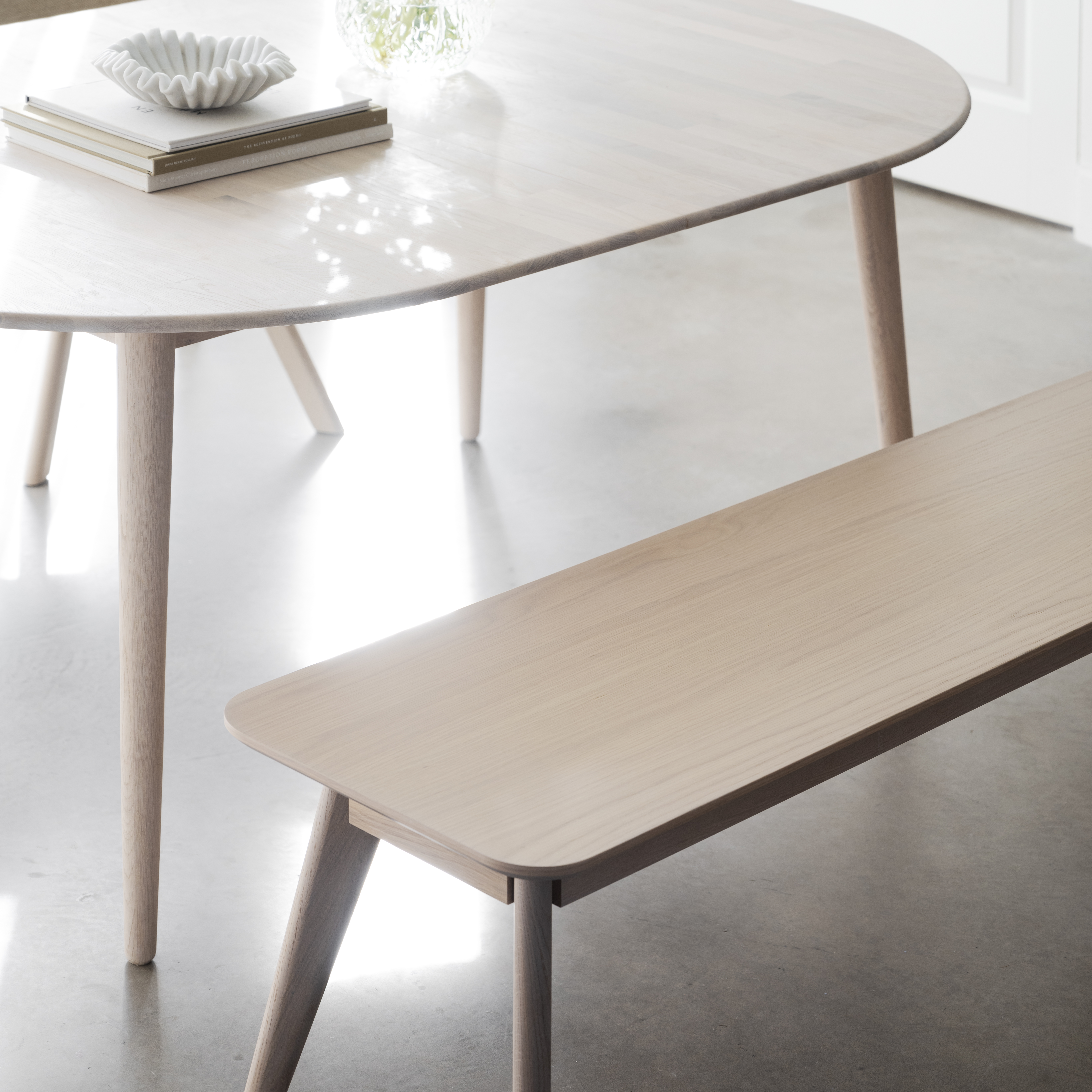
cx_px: 549
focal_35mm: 90
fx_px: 3212
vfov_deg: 19.3
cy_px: 653
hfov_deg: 19.3
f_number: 4
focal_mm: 70
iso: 100
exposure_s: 1/80
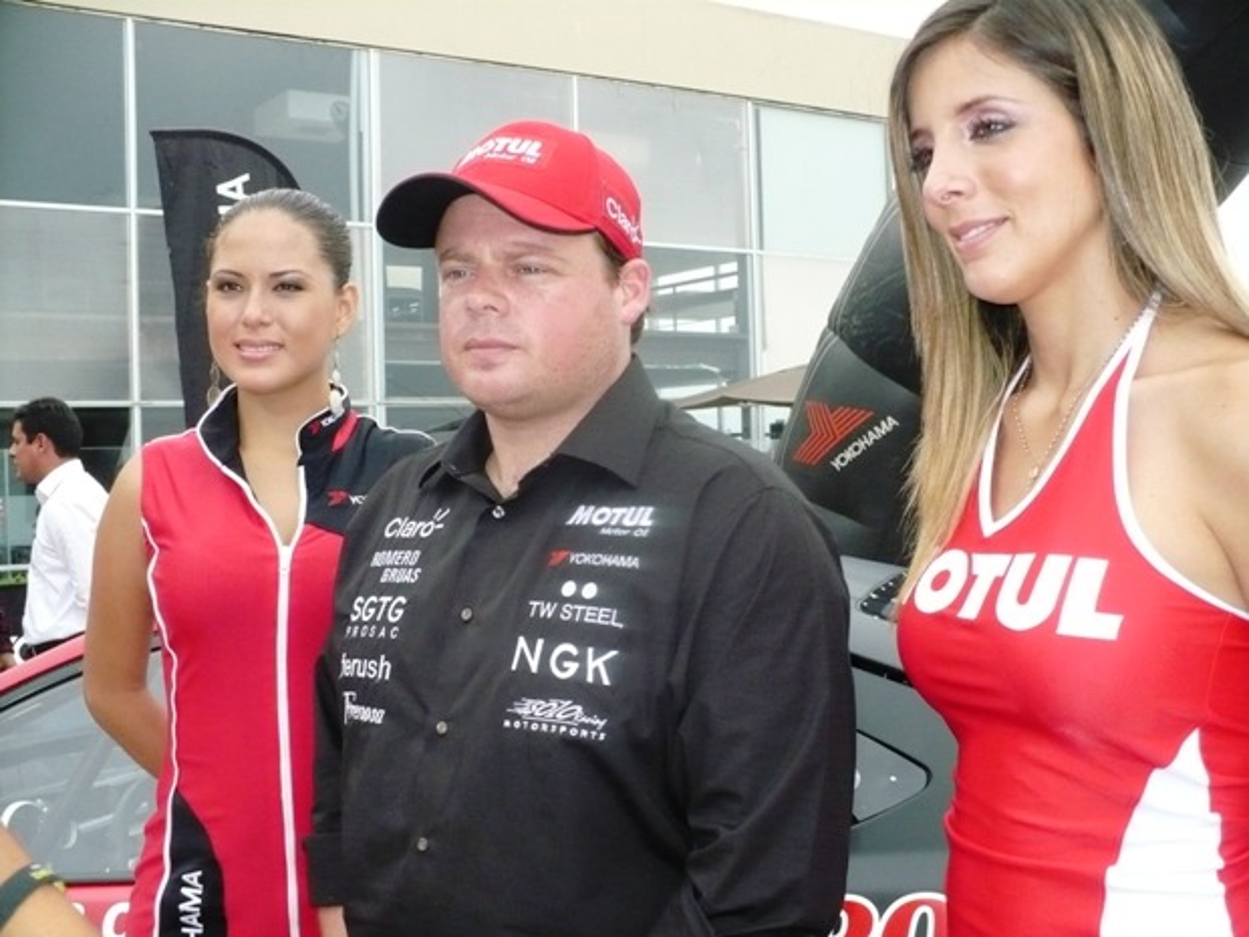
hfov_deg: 44.8
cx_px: 624
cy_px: 468
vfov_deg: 34.3
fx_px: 1515
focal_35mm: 42
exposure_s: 1/1300
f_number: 2.9
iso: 400
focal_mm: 7
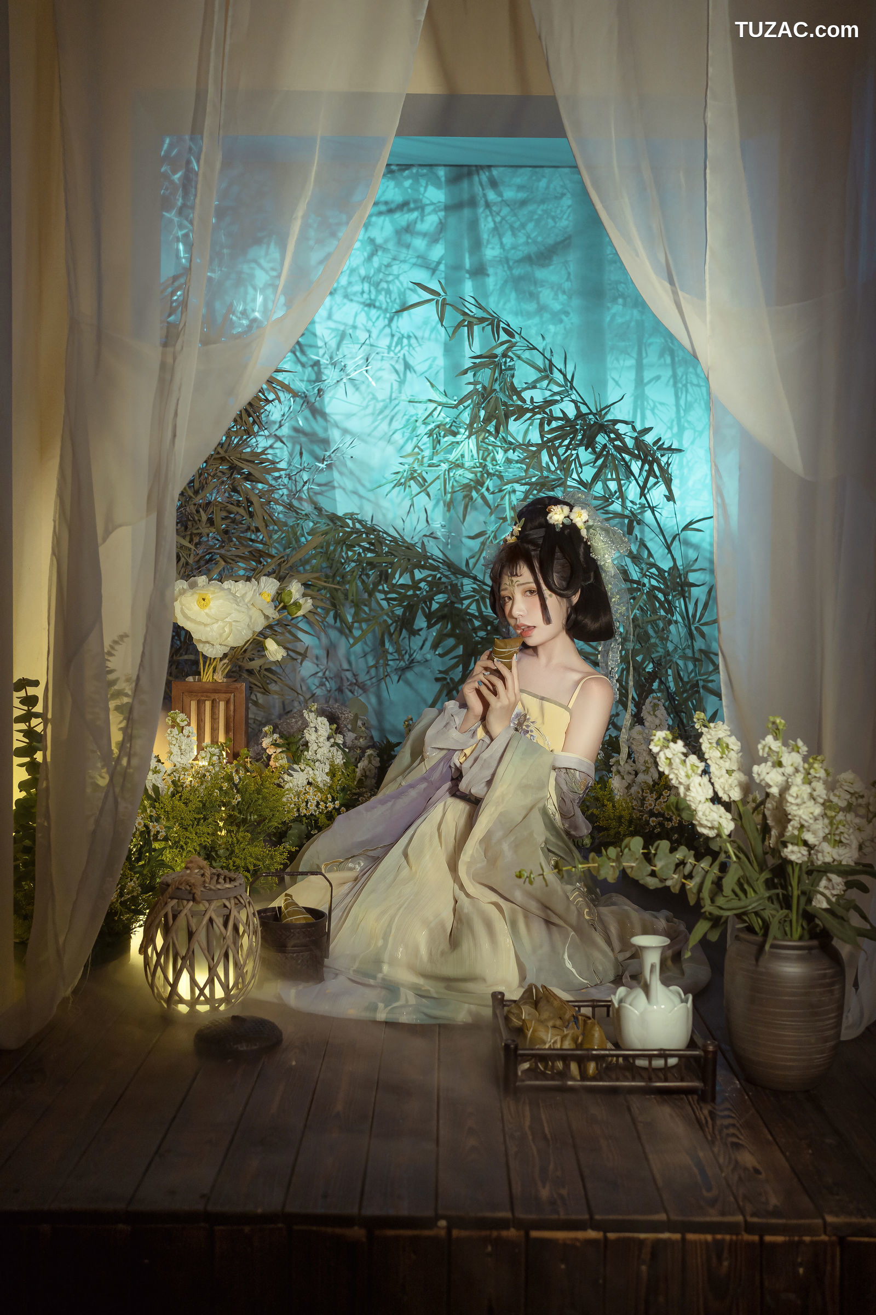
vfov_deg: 54.4
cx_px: 438
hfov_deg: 37.9
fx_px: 1277
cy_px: 658
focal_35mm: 35
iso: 640
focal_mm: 35
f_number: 3.5
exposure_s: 1/60
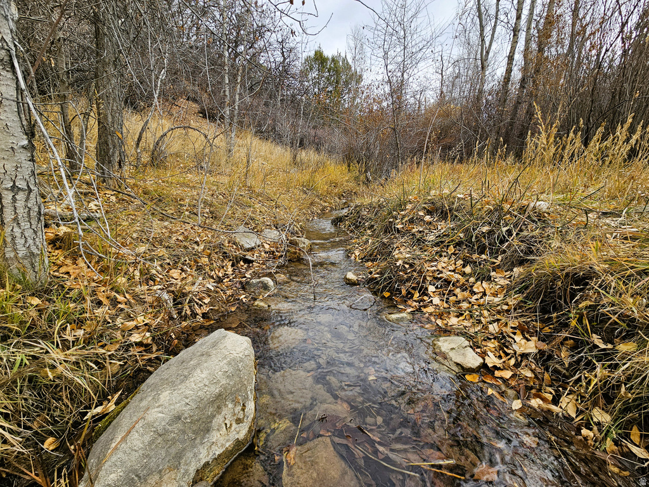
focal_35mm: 13
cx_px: 324
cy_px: 244
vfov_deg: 89.9
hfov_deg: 106.2
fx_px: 244
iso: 50
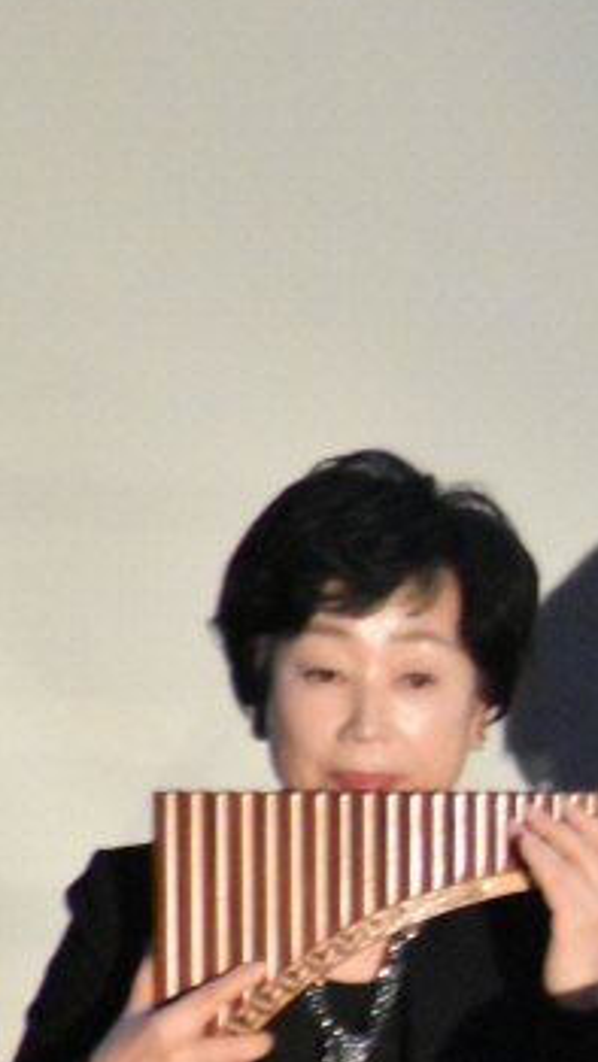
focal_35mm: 987
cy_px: 825
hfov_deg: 1.2
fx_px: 27810
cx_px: 1272
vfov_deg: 2.2
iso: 10000
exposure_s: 1/125
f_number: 5.6
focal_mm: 220
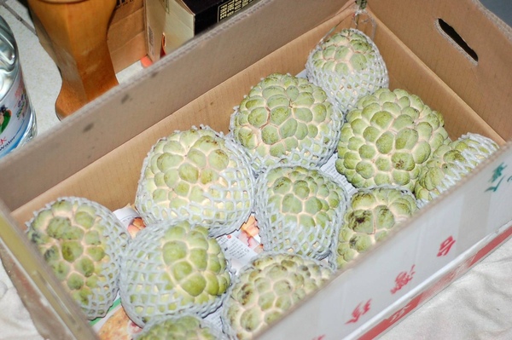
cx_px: 256
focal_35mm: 75
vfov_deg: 18.2
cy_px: 170
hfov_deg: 27.0
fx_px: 1066
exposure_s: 1/60
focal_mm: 50
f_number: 1.8
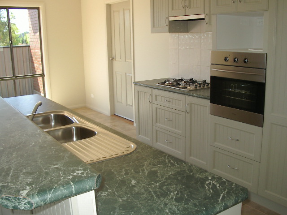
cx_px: 144
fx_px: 315
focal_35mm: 38
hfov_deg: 49.0
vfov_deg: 37.7
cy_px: 108
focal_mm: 5.8
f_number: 4.8
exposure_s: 1/60
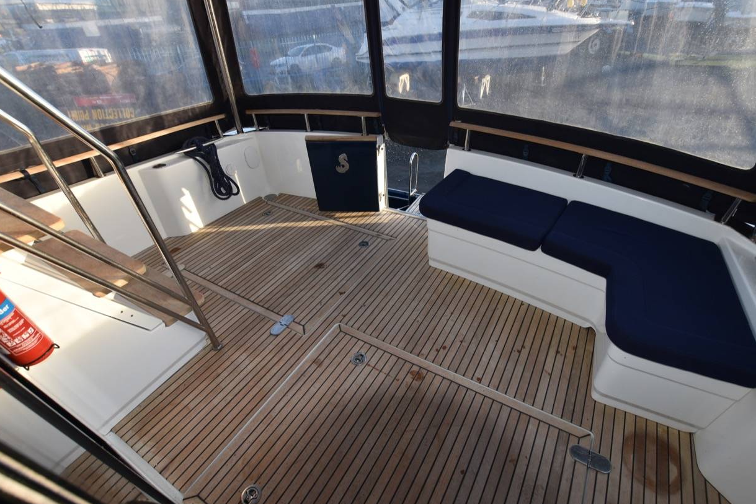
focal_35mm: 16
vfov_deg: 73.8
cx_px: 395
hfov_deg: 96.7
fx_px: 336
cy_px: 256
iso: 140
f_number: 5.6
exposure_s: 1/125
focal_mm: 10
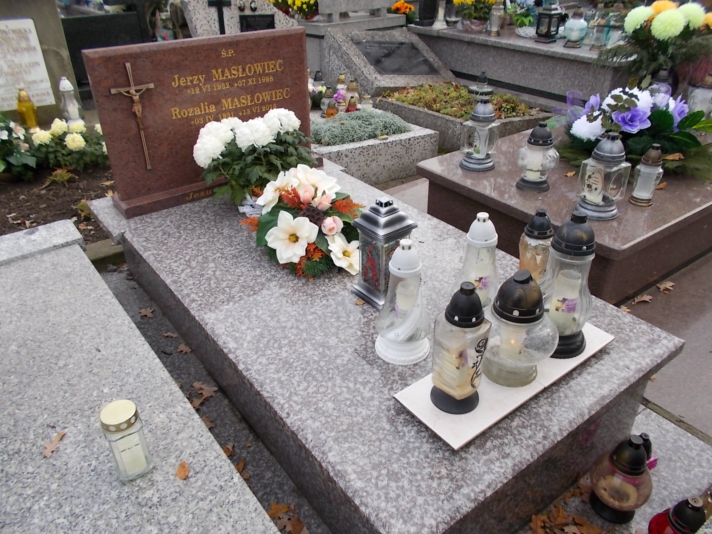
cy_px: 267
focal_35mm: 26
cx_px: 356
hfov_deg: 67.3
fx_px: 535
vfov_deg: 53.1
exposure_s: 1/250
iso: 80
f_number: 3.2
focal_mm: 4.6
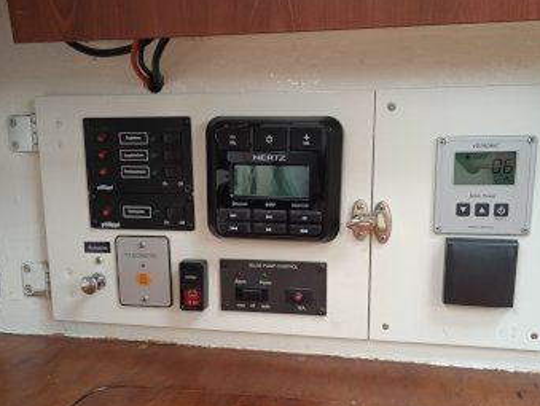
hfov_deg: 55.3
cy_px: 231
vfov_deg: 42.9
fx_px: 515
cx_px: 264
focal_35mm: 33
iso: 174
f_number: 2.2
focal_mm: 3.43
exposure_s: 1/50
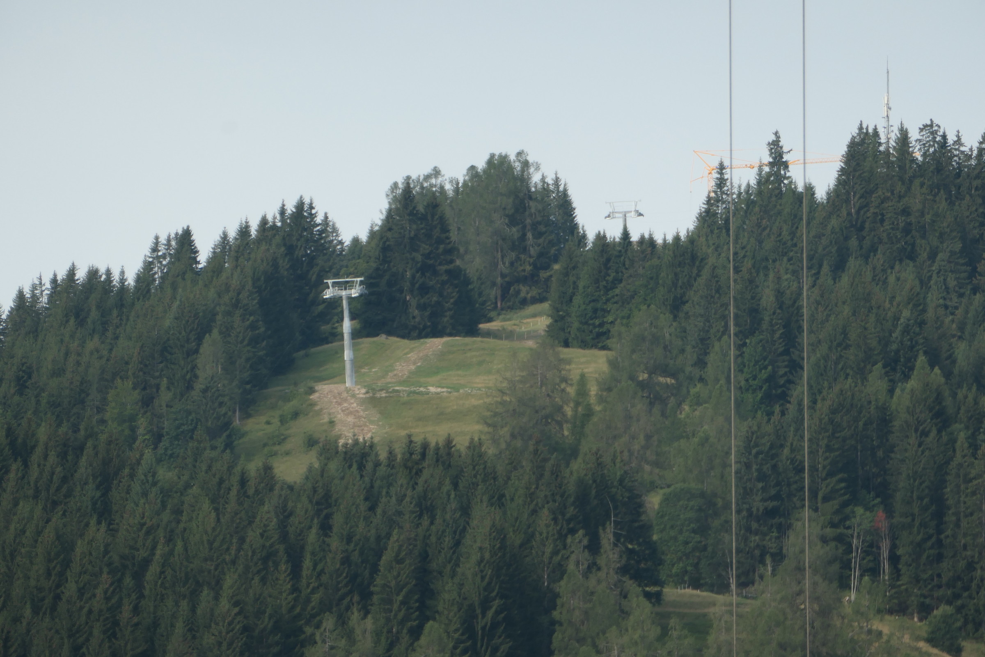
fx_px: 9849
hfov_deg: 5.7
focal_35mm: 360
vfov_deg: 3.8
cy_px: 328
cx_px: 492
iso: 200
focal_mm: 132
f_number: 6.4
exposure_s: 1/400
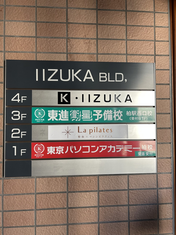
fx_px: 176
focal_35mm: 26
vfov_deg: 67.3
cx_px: 88
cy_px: 118
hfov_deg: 53.1
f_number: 1.5
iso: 125
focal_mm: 5.7
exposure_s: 1/121
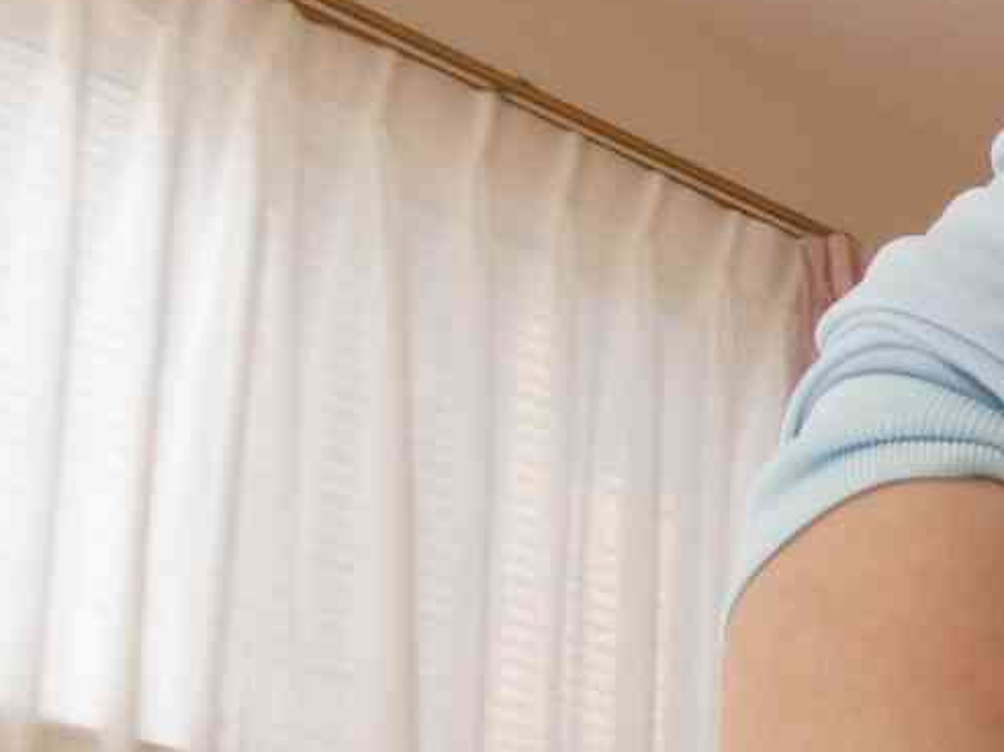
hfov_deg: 15.1
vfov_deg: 12.2
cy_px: 1210
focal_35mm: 114
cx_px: 1777
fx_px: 3306
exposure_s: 1/80
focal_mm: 5
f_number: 3.5
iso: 125
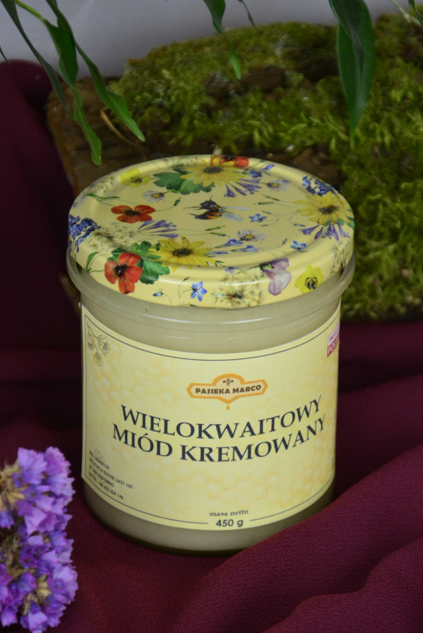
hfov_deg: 6.5
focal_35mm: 213
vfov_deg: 9.7
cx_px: 211
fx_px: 3742
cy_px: 311
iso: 800
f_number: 5.6
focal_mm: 105
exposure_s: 1/160
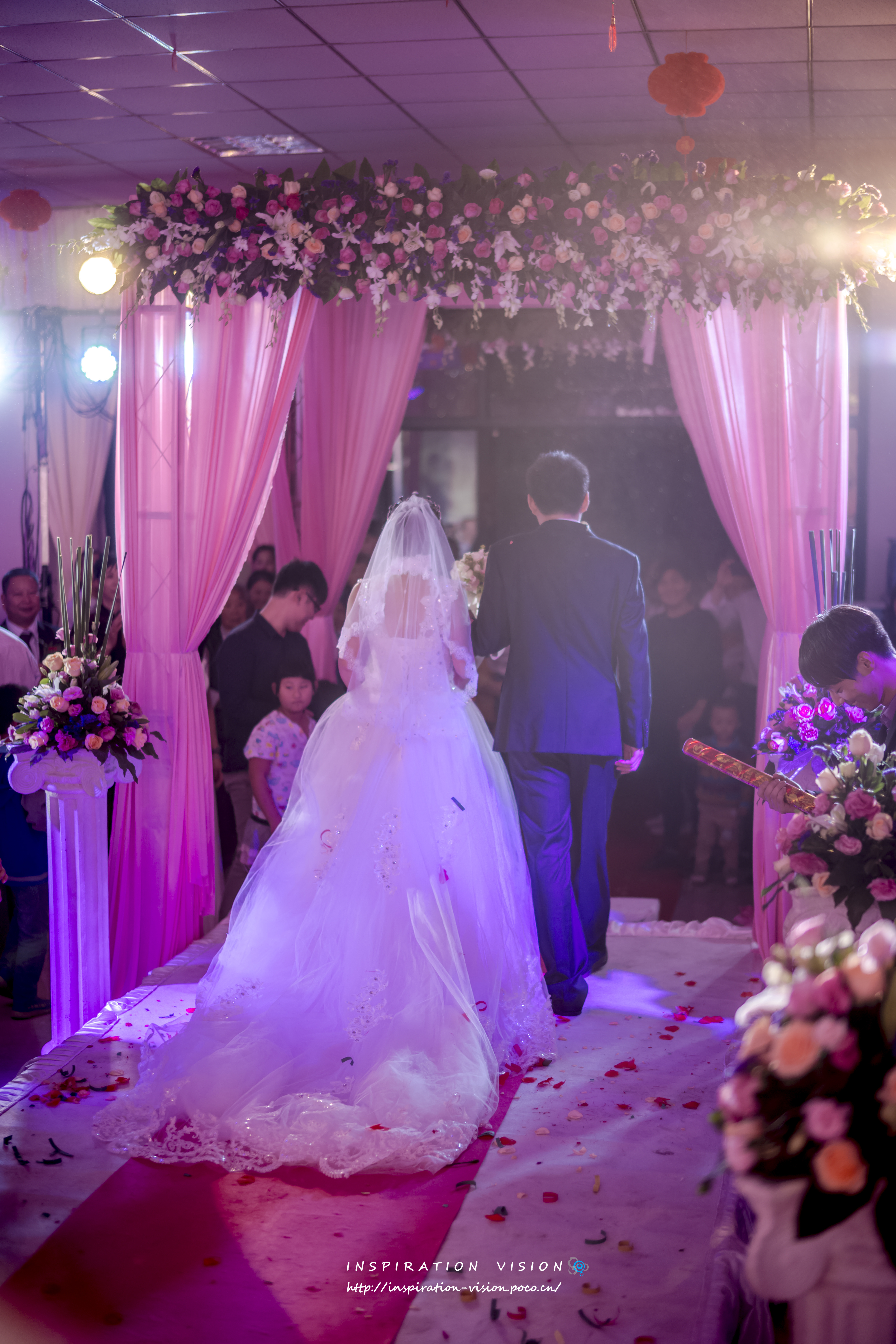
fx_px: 1867
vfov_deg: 39.6
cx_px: 448
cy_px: 672
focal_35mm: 50
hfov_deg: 27.0
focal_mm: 50
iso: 100
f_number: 1.4
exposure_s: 1/200
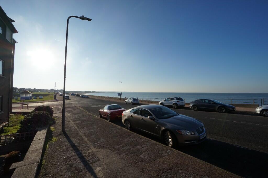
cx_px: 134
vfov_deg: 77.3
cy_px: 89
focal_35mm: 15
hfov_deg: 100.4
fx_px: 112
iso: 100
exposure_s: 1/250
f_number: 11
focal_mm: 10
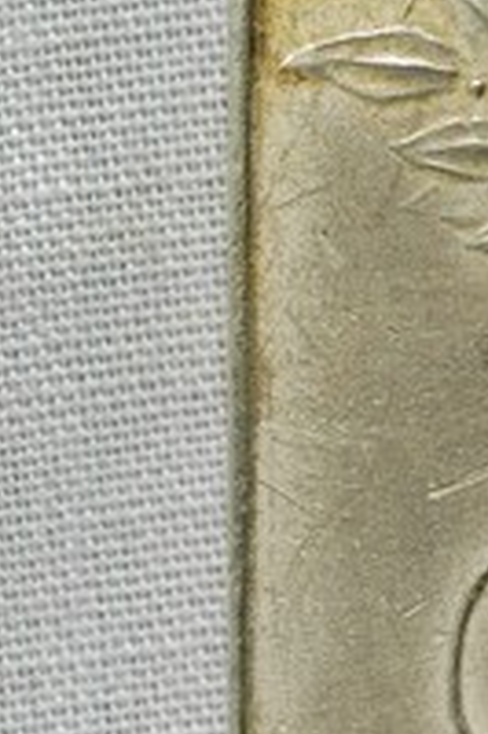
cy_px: 617
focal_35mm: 288
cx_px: 750
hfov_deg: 4.7
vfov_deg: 7.1
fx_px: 5866
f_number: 6.3
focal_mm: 60
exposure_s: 1/30
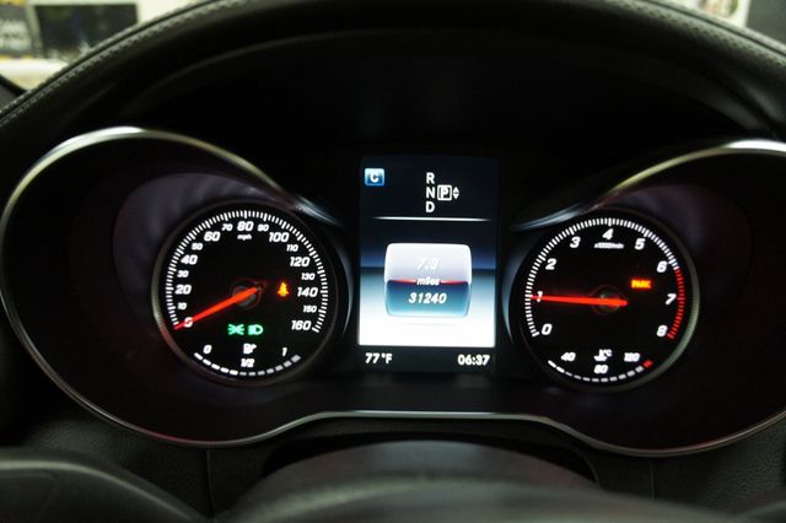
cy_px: 262
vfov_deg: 47.9
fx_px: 589
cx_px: 393
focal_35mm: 27
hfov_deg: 67.4
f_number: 3.5
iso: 1000
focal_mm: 18
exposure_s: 1/30
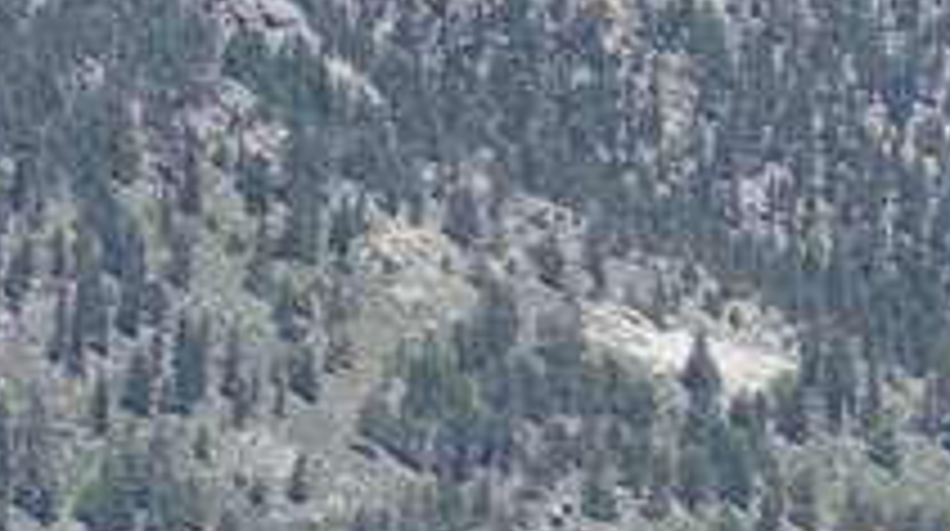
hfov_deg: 3.3
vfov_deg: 1.9
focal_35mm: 637
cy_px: 392
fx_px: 16024
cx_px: 2670
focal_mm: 100
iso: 100
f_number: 8
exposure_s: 1/250
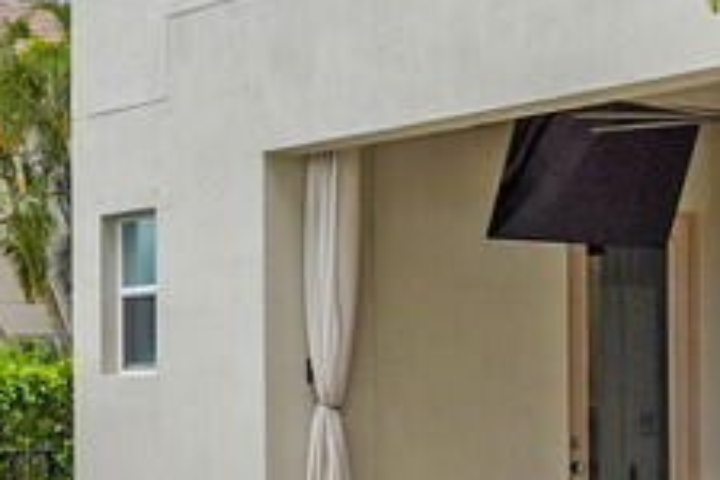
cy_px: 499
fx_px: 2280
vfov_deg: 11.9
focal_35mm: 114
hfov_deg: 13.9
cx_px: 1606
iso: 800
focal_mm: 16
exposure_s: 1/1000
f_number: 8
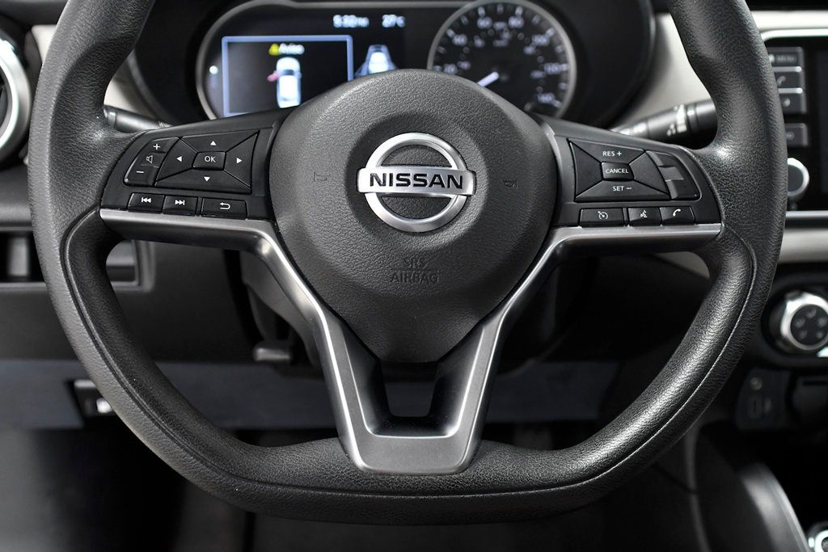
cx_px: 414
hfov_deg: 42.7
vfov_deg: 29.3
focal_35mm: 46
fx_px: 1058
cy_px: 276
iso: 2000
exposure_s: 1/200
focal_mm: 31
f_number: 3.5
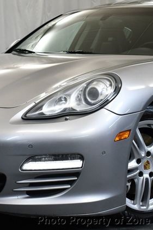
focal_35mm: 88
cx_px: 30
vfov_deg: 23.1
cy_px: 114
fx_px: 561
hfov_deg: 15.4
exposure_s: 1/160
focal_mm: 29
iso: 800
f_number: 4.2
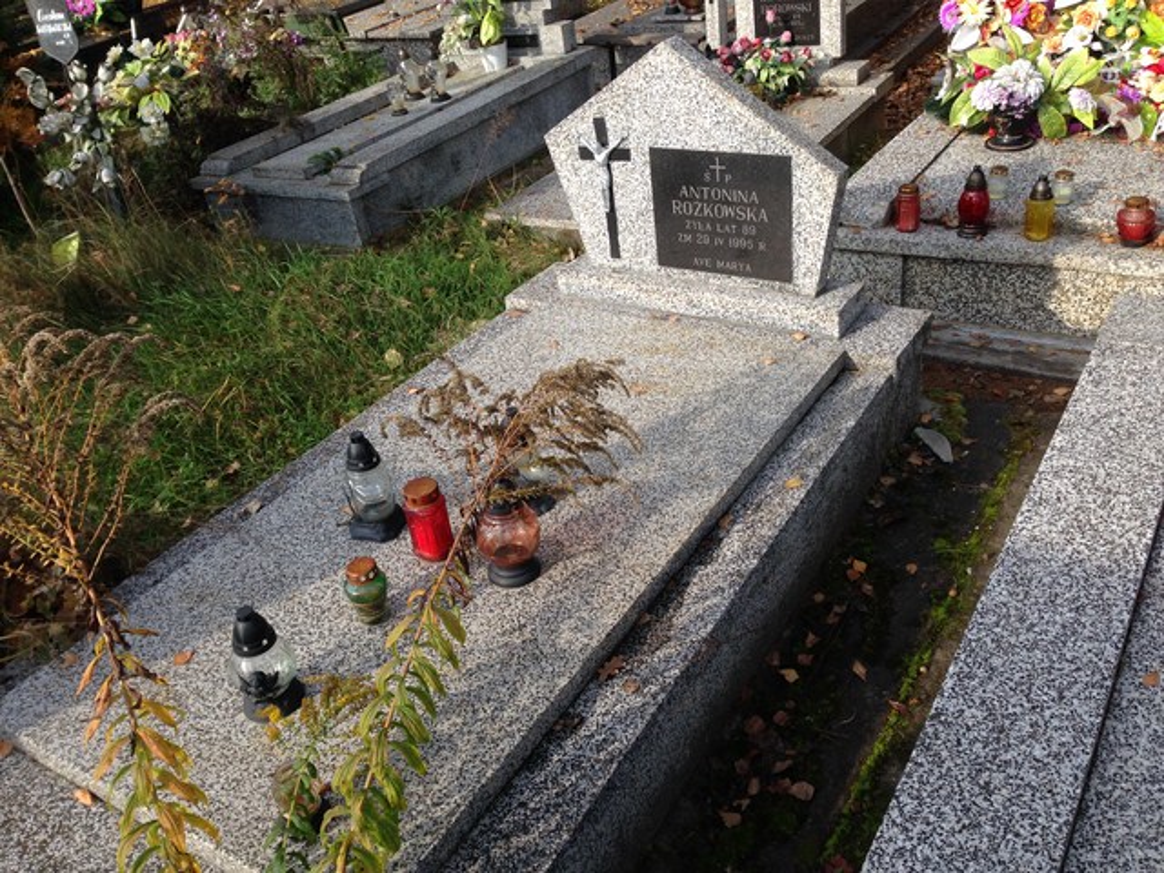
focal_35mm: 33
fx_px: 1110
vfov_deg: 42.9
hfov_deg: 55.4
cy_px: 436
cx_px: 582
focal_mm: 4.12
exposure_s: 1/559
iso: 50
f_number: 2.4
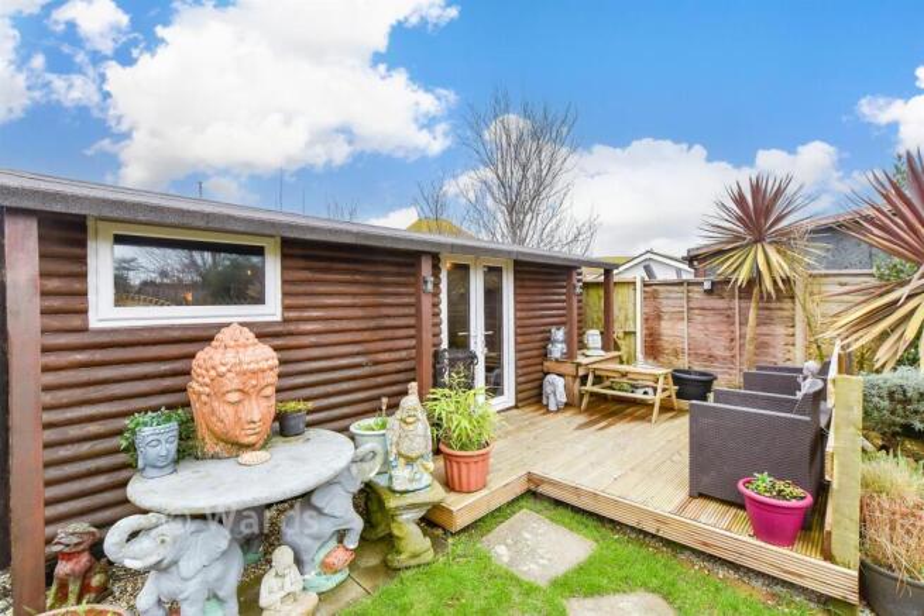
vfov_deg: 77.4
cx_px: 462
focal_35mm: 15
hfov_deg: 100.4
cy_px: 308
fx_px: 385
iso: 160
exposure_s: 1/125
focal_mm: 10
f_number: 6.3
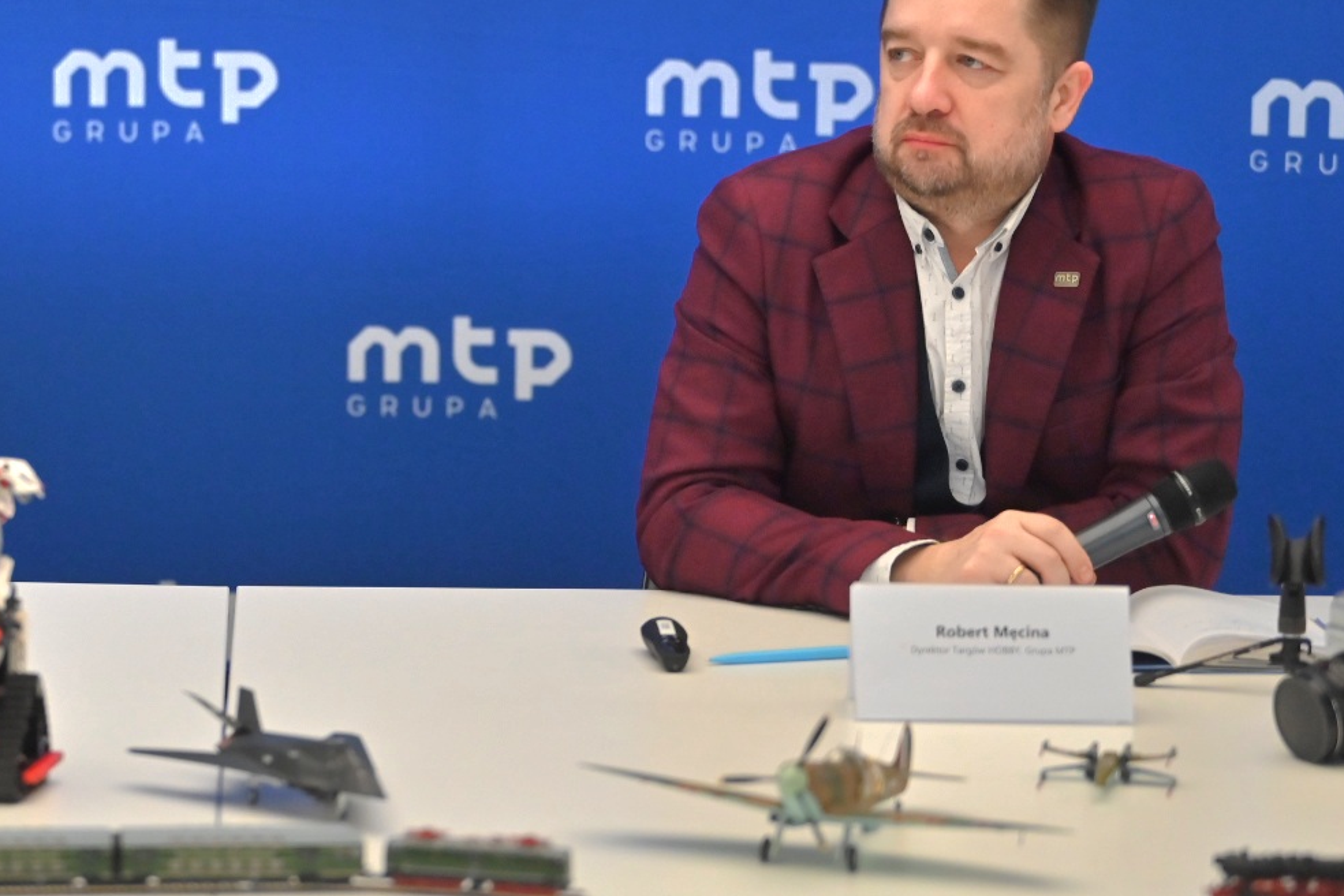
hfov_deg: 14.6
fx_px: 5226
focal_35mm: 140
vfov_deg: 9.8
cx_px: 270
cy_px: 355
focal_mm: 85
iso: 2200
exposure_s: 1/400
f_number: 2.8
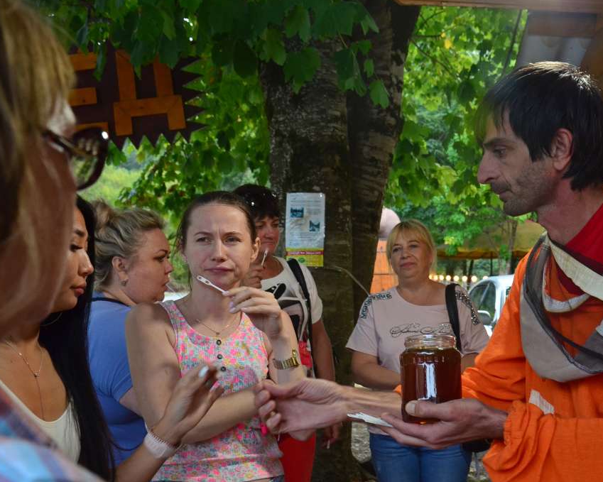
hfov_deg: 37.2
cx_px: 398
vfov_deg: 30.4
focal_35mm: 50
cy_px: 266
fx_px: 886
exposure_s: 1/50
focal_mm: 25
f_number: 5.6
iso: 400
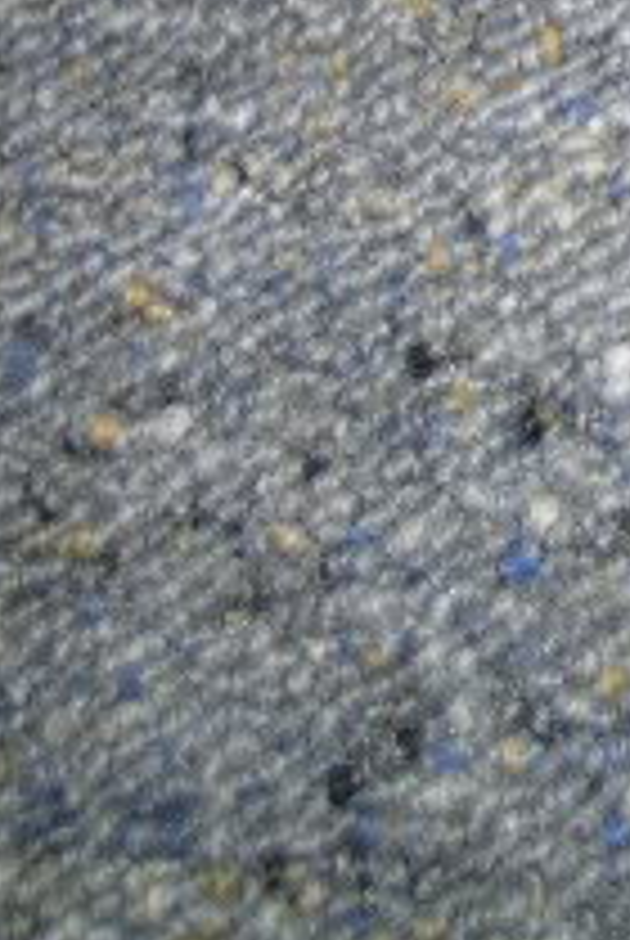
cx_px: 922
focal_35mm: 89
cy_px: -90
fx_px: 2328
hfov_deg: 14.5
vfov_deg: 21.7
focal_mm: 5.8
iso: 50
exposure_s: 1/60.1
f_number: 2.8
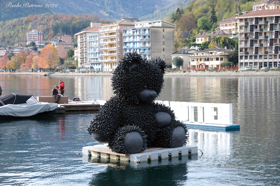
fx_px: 646
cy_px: 93
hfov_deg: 24.5
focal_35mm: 83
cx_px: 140
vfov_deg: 16.5
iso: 400
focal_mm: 55
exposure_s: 1/180
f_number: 9
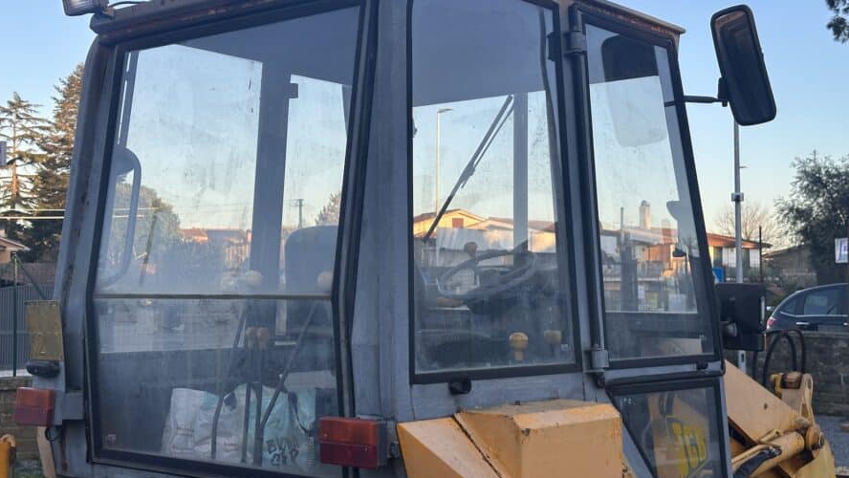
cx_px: 424
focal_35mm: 53
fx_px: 1193
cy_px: 216
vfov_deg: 22.6
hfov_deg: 39.2
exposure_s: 1/864
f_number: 1.78
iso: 64
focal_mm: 6.86
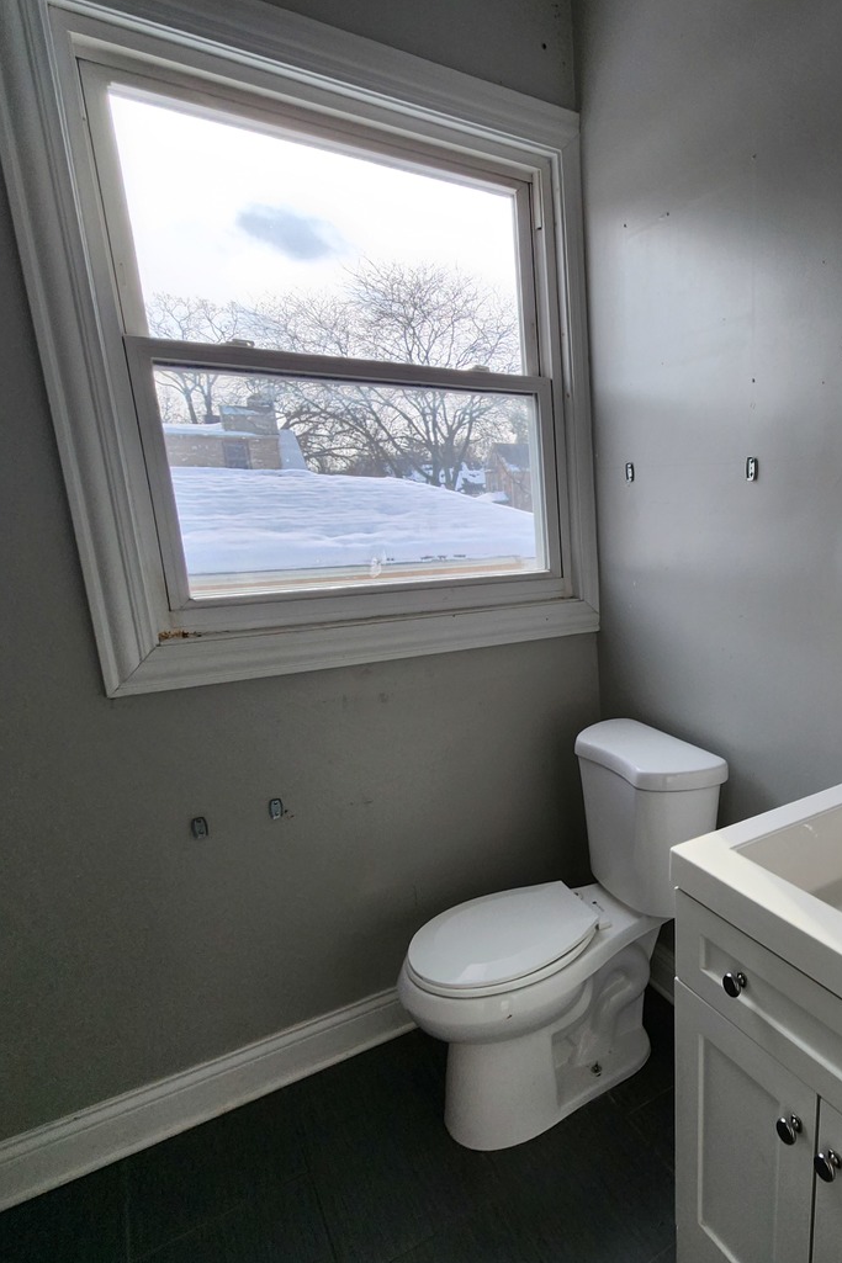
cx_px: 689
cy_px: 657
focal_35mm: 19
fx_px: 667
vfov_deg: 86.9
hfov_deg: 58.9
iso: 50
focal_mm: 2.2
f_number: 2.2
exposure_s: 1/269
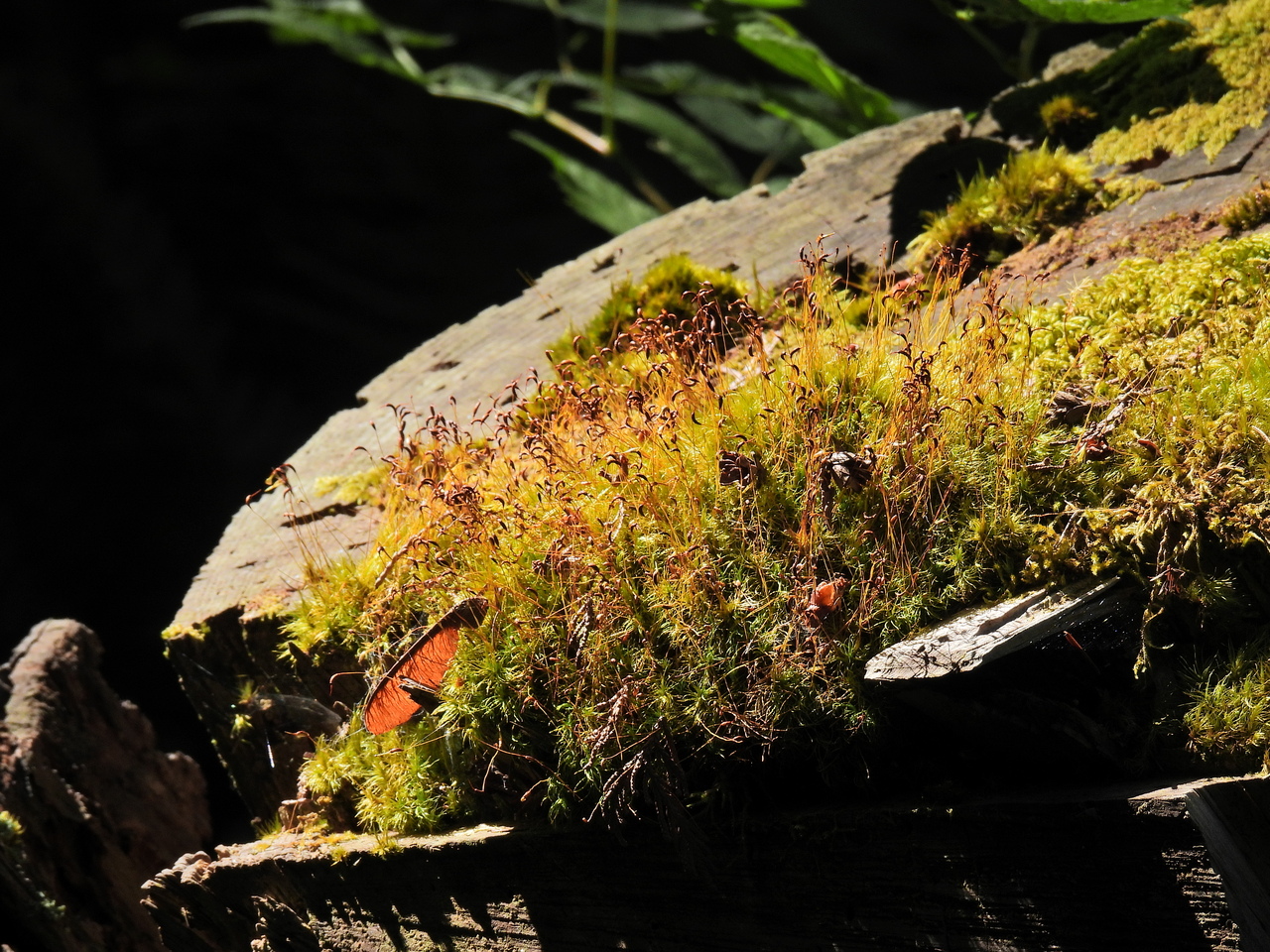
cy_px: 476
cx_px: 635
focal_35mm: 500
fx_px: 18344
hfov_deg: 4.0
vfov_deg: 3.0
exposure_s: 1/400
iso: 100
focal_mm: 89.2
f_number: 5
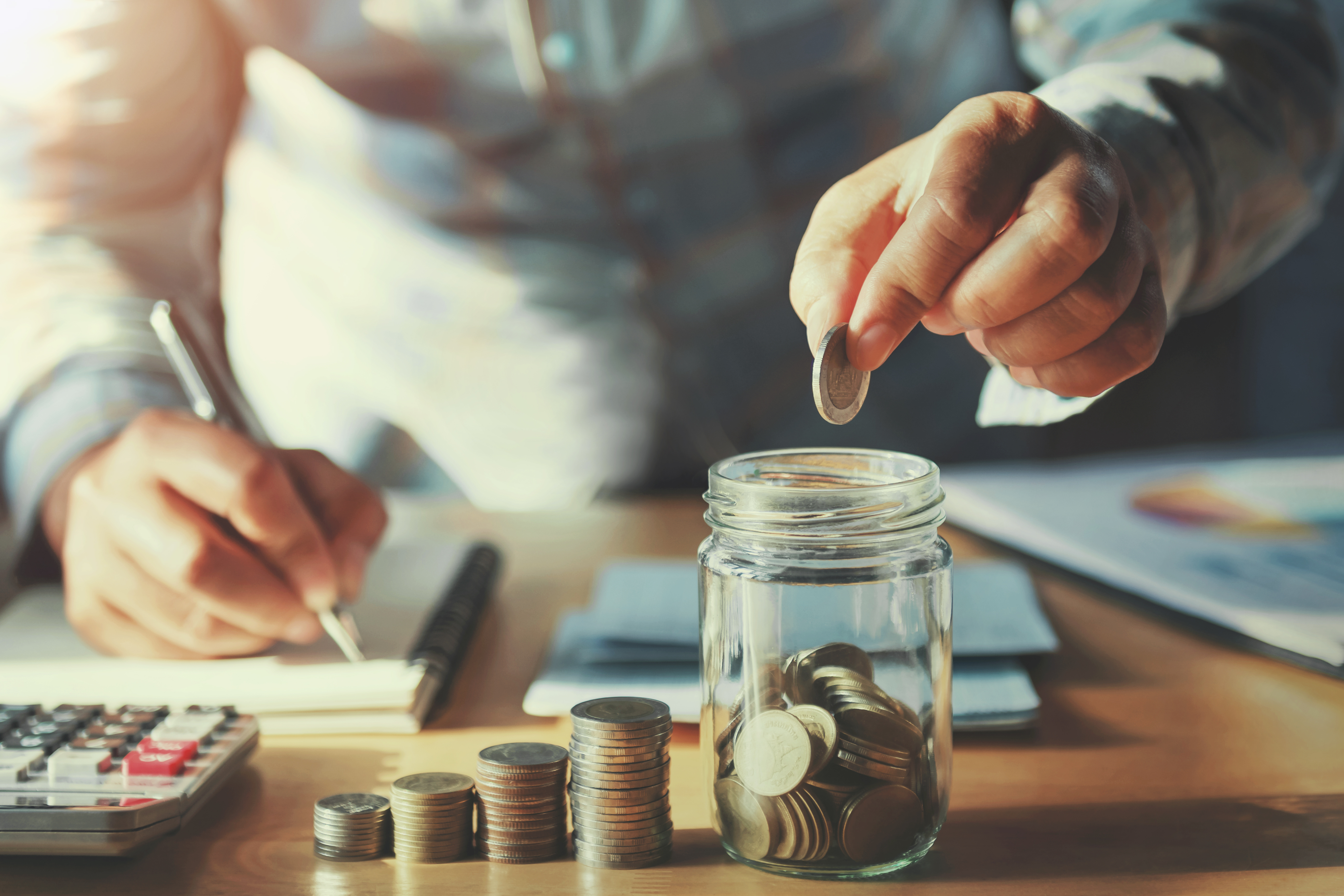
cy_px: 448
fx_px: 3136
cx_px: 672
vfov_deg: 16.3
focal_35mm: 84
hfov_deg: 24.2
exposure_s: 1/320
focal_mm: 56
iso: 100
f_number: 2.8
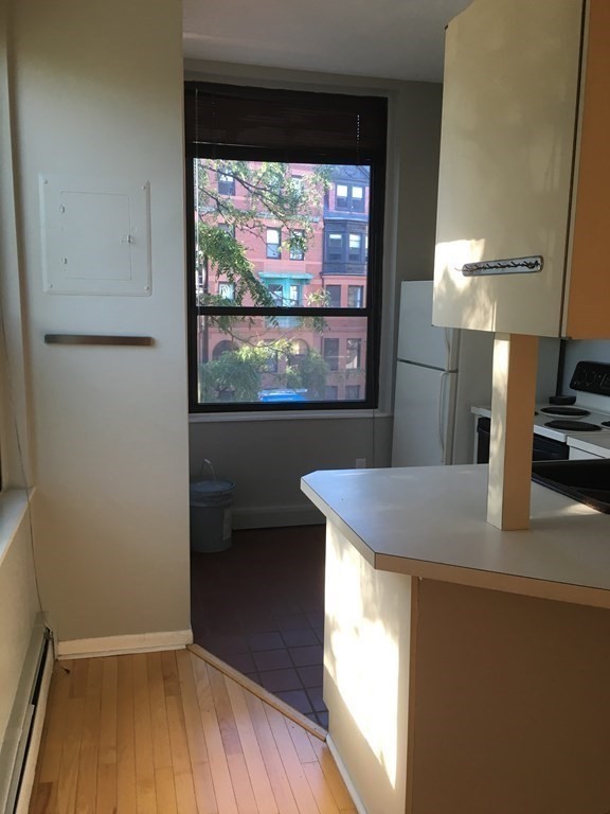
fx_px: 681
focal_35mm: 29
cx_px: 305
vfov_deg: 61.7
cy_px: 407
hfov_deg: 48.2
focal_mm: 4.15
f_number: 2.2
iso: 25
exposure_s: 1/30
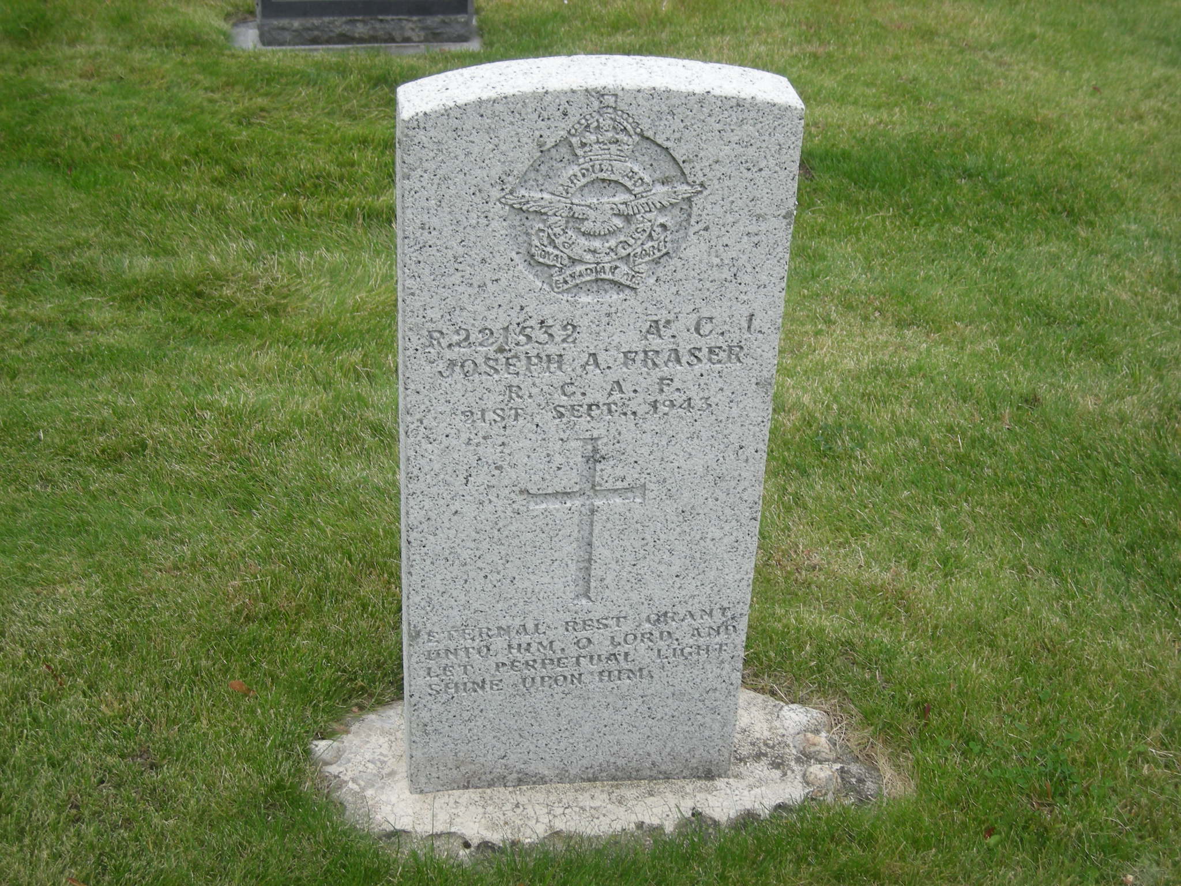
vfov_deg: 24.0
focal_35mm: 61
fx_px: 2081
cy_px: 443
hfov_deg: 31.7
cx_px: 590
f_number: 3.5
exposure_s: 1/94.3
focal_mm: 9.9
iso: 50
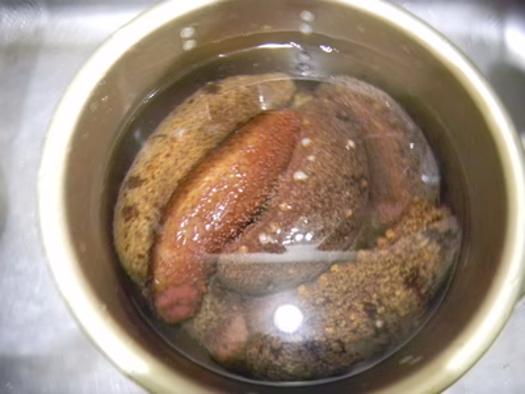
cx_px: 262
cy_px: 197
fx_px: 425
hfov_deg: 63.4
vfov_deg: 49.7
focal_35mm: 28
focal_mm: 5
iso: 800
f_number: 3.9
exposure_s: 1/1.2
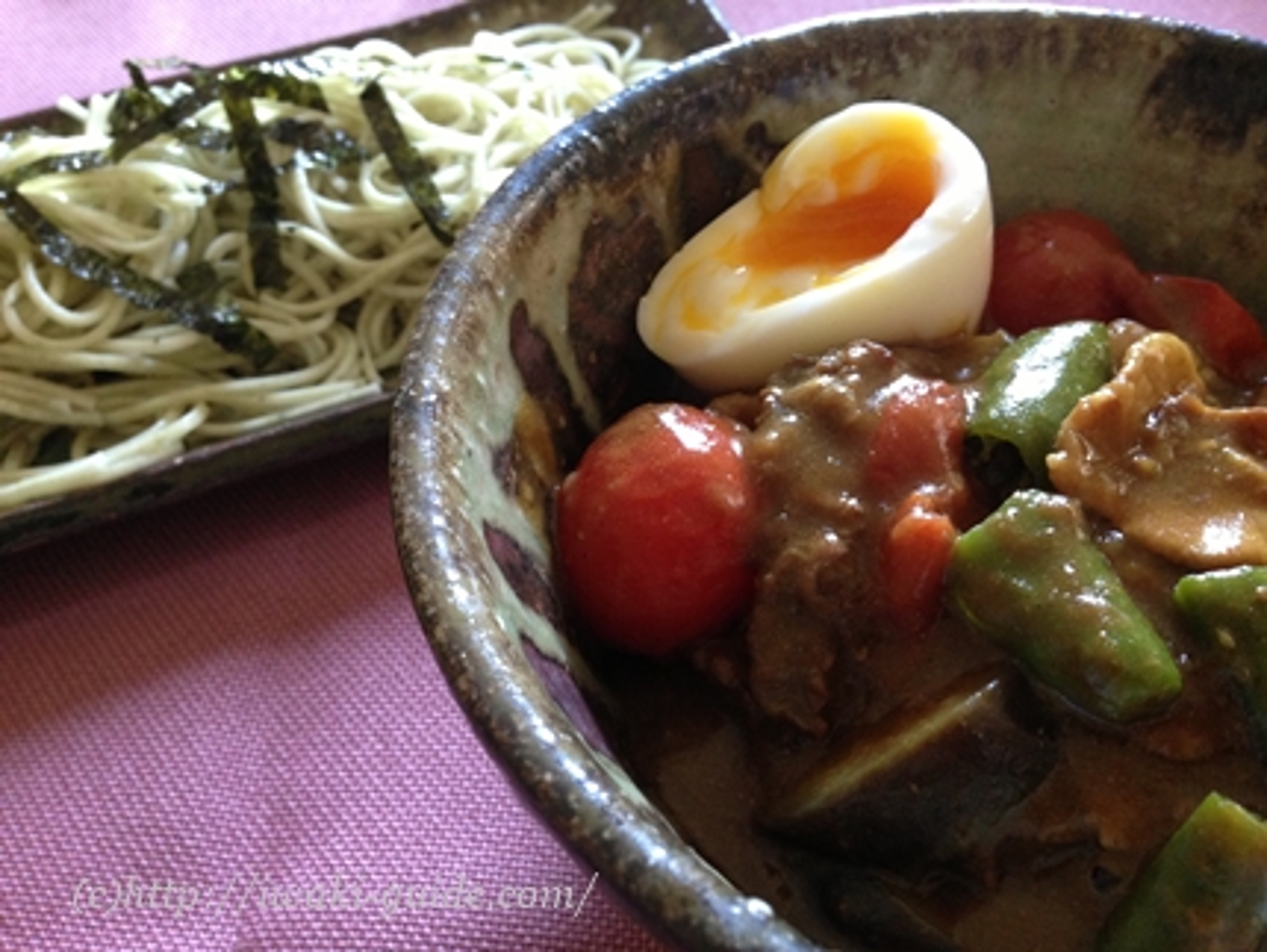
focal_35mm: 33
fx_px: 1209
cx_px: 634
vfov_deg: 43.0
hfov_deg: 55.3
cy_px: 476
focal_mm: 4.13
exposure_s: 1/20
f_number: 2.4
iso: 200
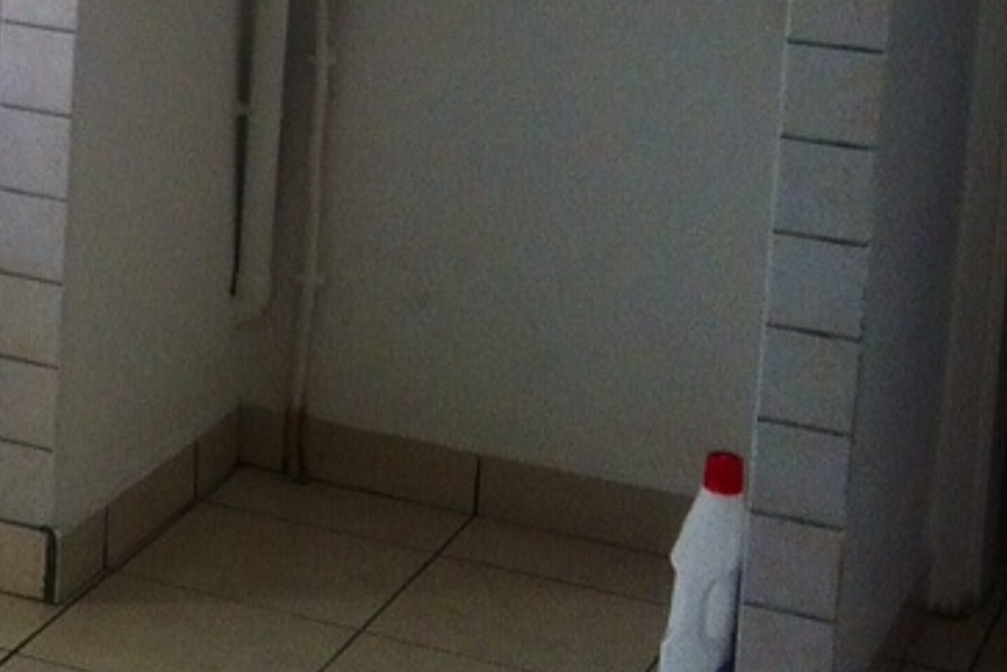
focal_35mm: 128
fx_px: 3580
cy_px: -255
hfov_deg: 14.7
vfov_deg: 10.4
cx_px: -599
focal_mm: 3.85
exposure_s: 1/120
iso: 100
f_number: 2.8
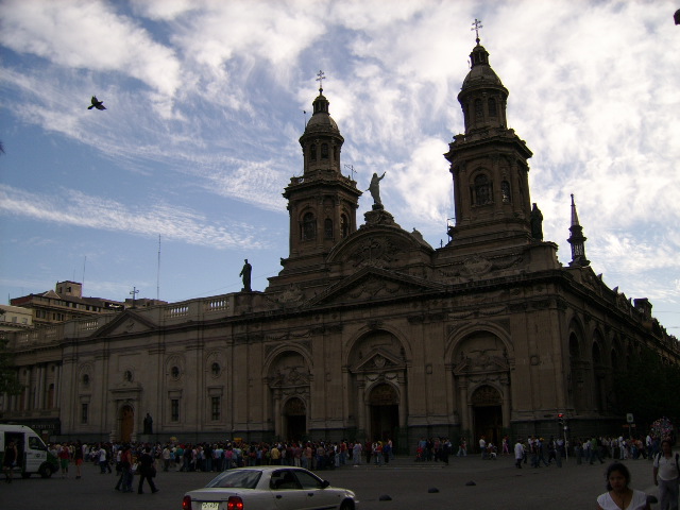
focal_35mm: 35
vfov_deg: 40.7
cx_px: 340
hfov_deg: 52.6
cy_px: 255
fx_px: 688
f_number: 2.8
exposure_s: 1/1091
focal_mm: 5.95
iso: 100
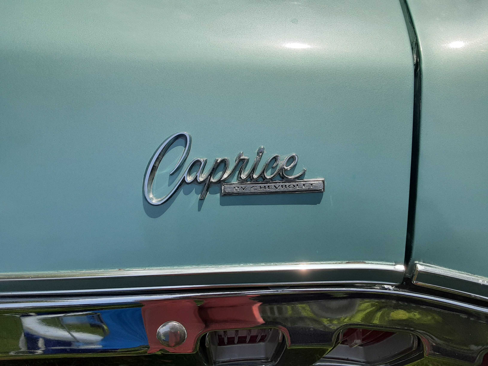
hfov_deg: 65.3
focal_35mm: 27
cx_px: 244
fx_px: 381
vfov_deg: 51.4
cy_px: 183
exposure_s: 1/1733
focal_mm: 2.91
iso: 40
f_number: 1.9
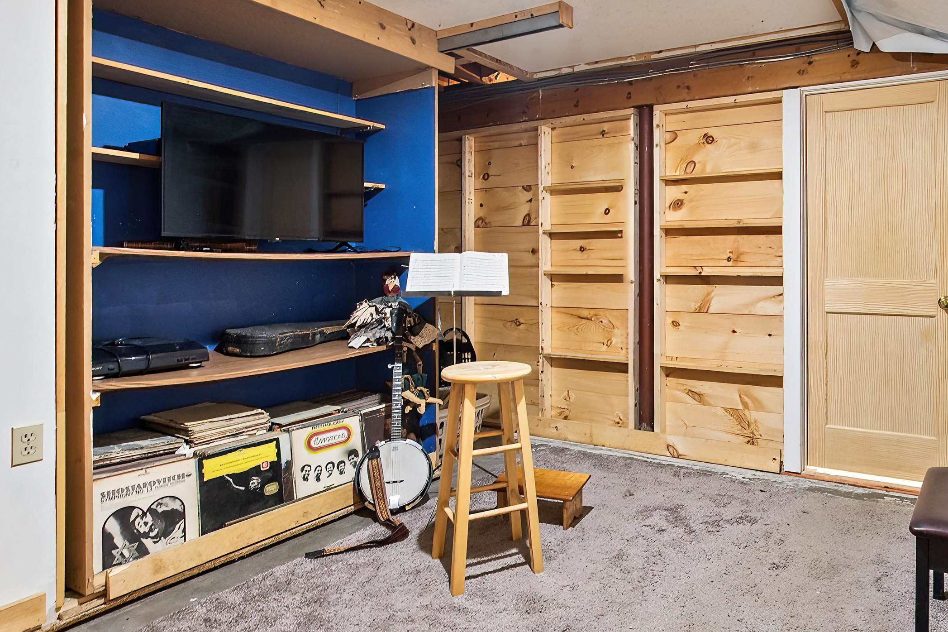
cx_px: 640
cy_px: 287
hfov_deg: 75.9
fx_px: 579
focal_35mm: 22
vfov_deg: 57.1
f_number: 10
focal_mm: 10
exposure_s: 2
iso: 1250
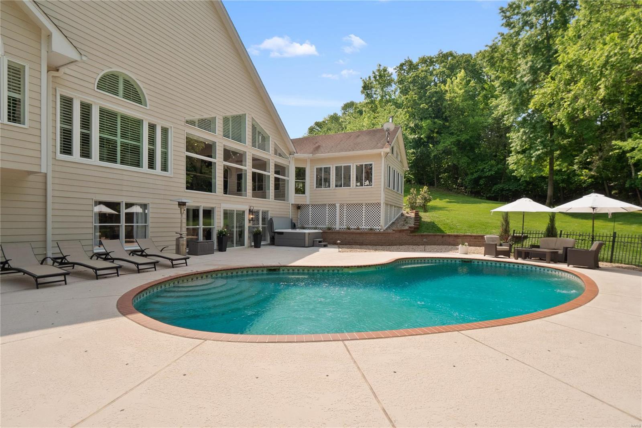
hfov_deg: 90.0
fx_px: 321
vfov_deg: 67.4
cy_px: 214
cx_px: 321
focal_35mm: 18
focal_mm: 9
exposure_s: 1/320
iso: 400
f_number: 8
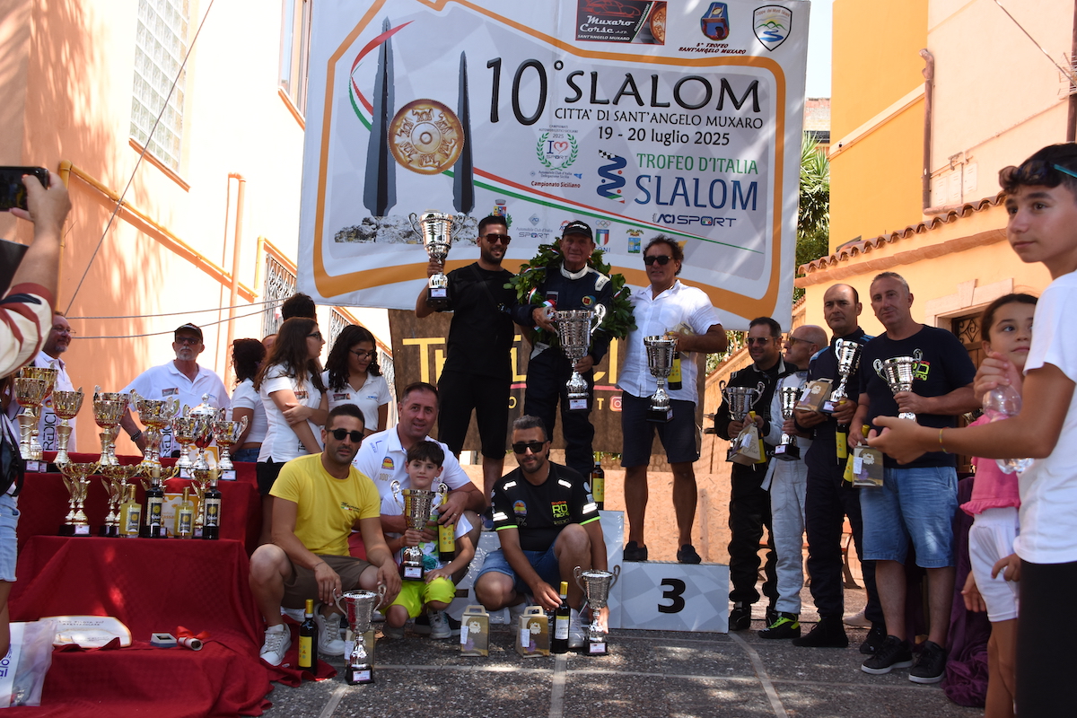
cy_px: 359
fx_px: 1256
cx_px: 538
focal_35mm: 42
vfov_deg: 31.9
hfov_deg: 46.4
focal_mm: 28
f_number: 7.1
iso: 400
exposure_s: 1/250
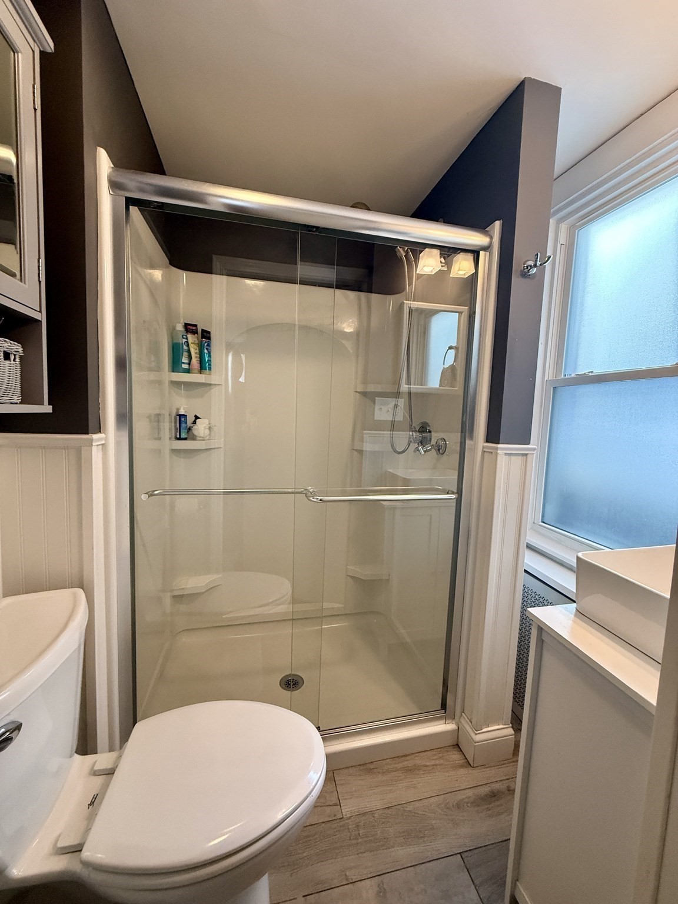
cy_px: 452
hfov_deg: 85.7
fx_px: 366
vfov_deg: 102.1
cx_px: 339
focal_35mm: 14
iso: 400
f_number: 2.2
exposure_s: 1/120
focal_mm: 2.22
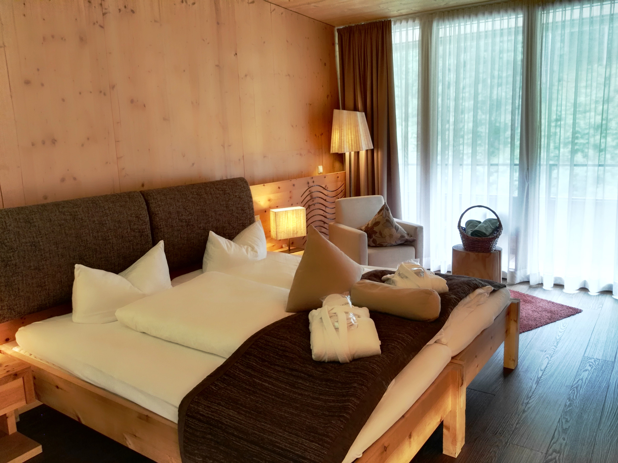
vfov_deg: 49.7
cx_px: 309
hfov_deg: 63.4
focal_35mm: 28
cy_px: 232
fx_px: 500
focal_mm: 2.96
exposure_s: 1/30
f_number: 2
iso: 140
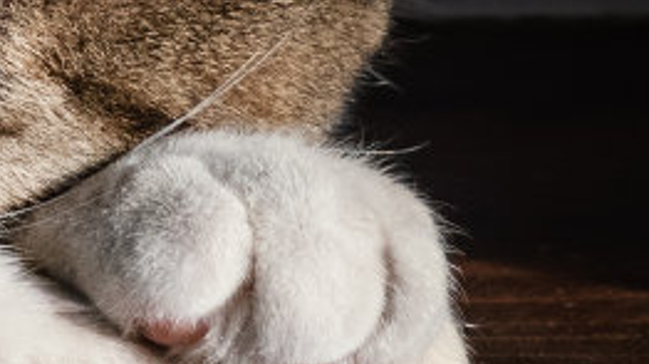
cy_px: -244
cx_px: -637
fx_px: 3526
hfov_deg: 9.8
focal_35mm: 205
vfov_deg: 5.8
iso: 200
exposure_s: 1/40
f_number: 4.5
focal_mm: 12.01
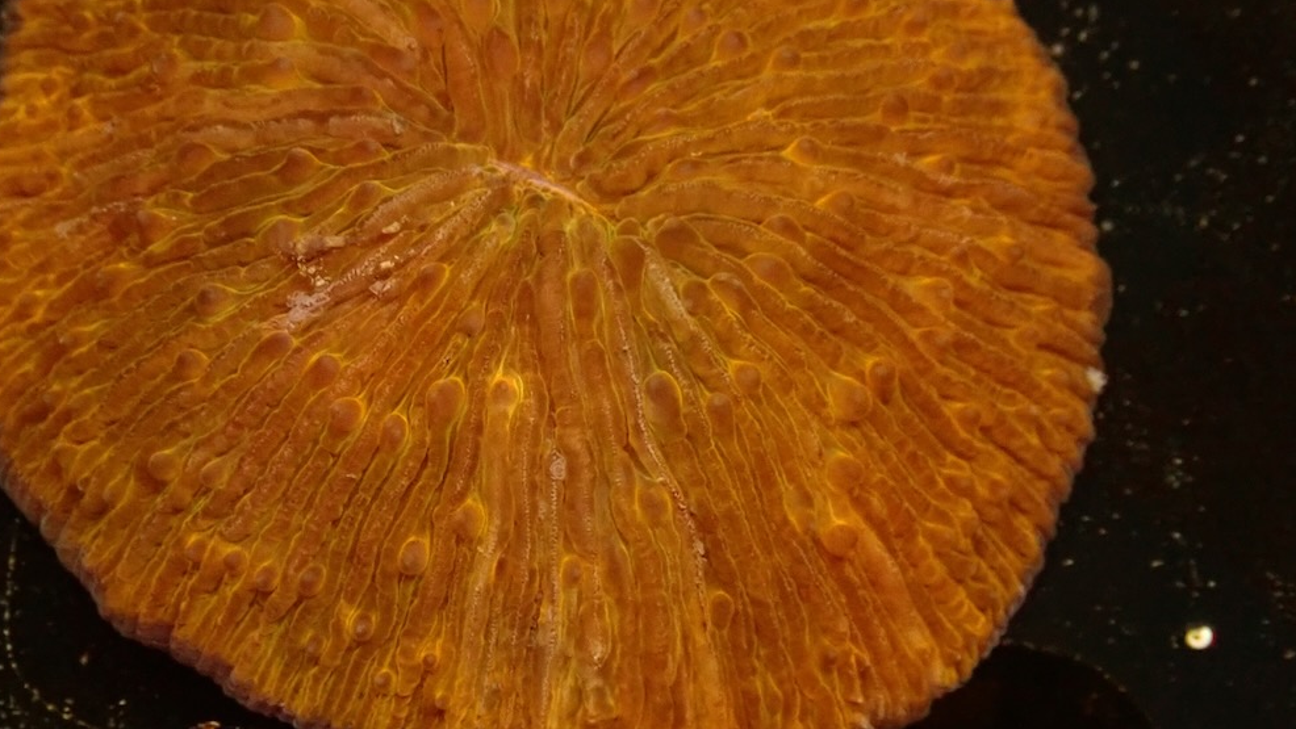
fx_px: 3987
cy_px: 415
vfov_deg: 10.5
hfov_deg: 18.4
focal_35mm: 116
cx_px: 488
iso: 800
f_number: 4.3
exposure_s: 1/160
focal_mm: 14.62
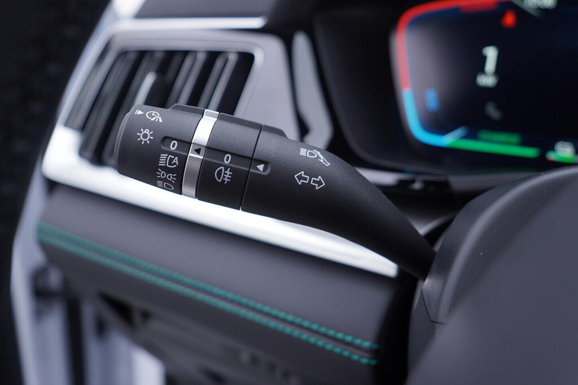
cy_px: 192
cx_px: 289
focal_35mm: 36
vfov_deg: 36.9
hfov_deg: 53.1
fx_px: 578
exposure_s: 1/50
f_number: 3.2
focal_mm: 24
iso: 125
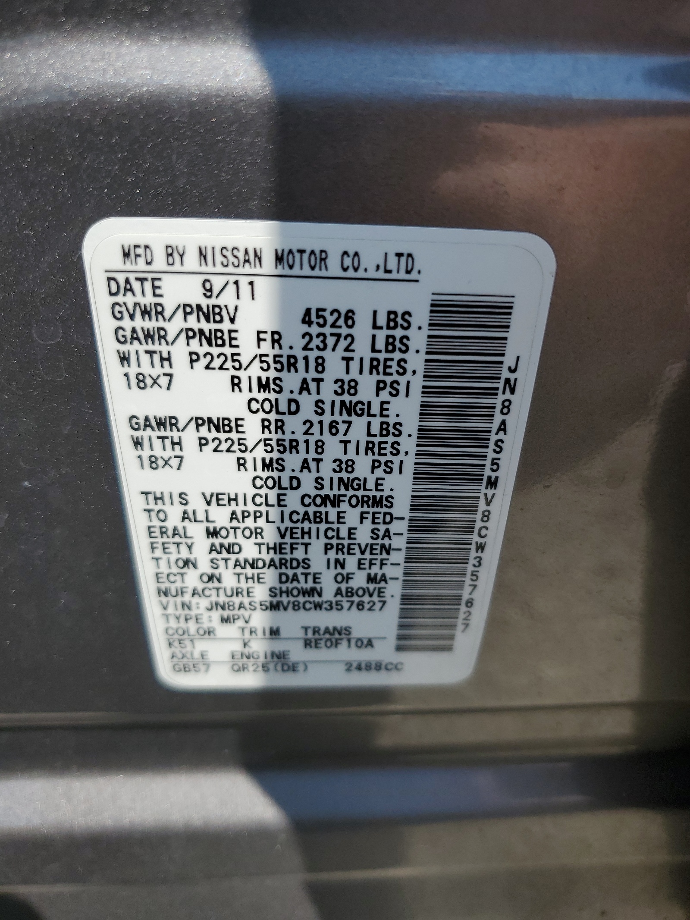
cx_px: 345
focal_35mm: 26
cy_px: 460
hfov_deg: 53.1
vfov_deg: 67.3
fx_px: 691
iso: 50
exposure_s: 1/2500
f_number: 1.5
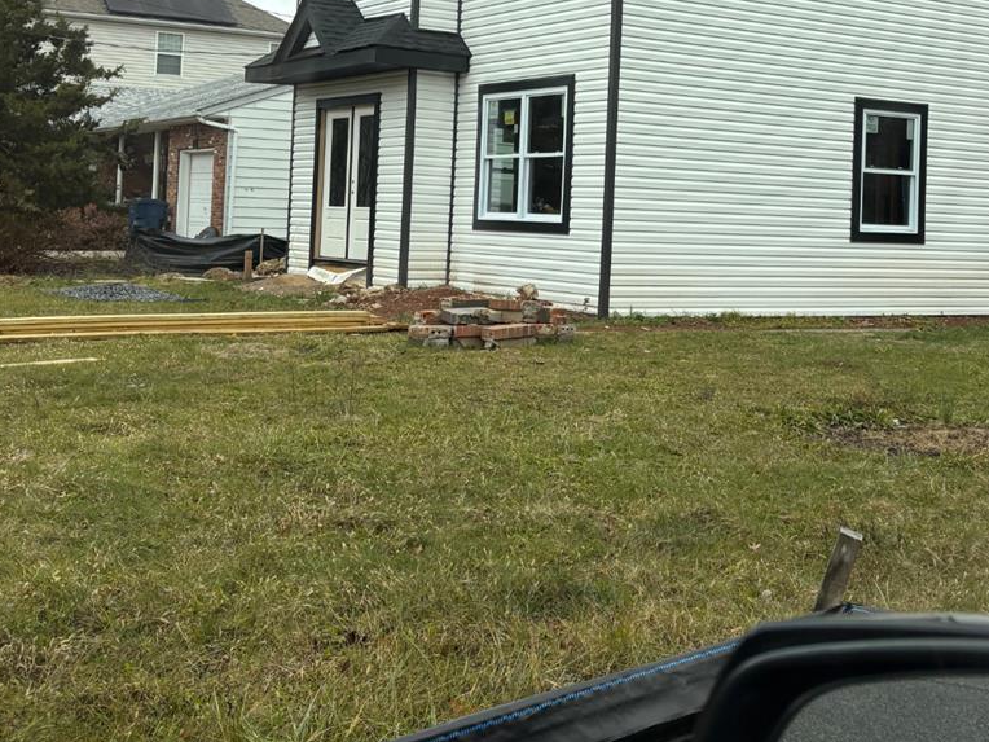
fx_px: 1457
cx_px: 722
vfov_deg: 27.9
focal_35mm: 51
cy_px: 142
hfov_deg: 36.7
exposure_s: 1/397
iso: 50
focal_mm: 5.96
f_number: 1.6
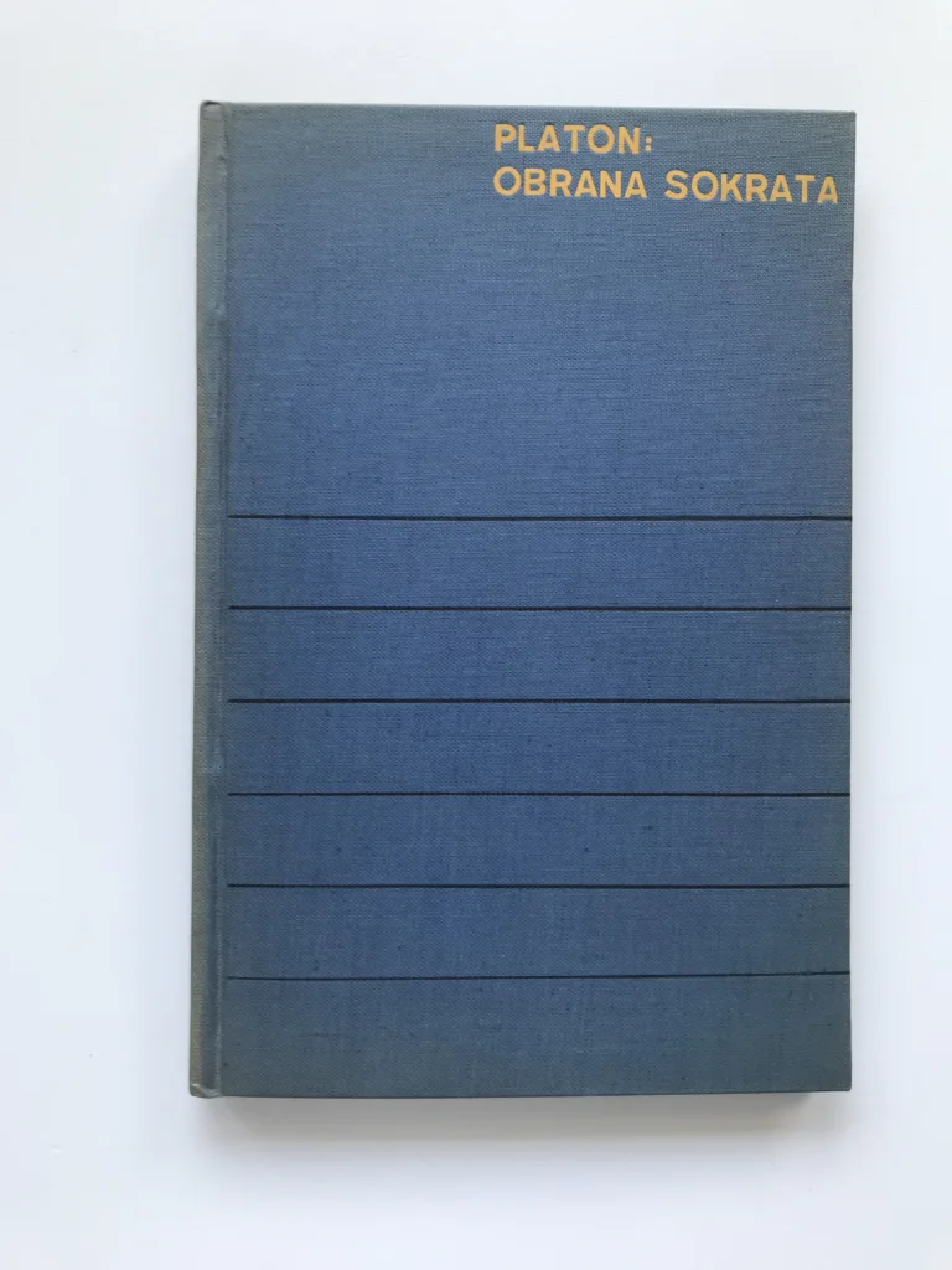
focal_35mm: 28
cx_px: 476
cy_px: 635
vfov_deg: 63.4
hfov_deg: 49.7
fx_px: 1027
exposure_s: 1/50
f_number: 1.8
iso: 25
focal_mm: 3.99
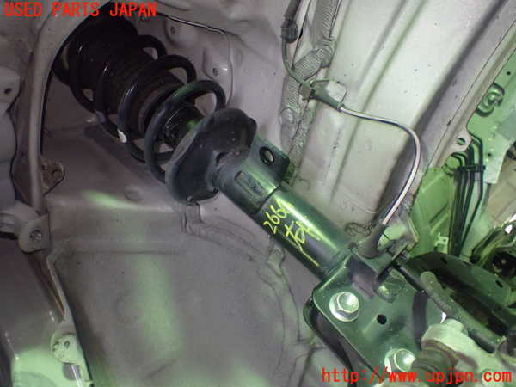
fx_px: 447
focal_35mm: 30
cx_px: 258
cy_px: 194
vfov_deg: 46.8
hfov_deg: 60.0
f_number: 2.3
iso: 800
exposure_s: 1/50
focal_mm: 5.4
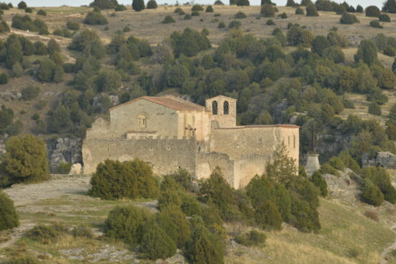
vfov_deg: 5.1
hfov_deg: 7.7
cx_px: 223
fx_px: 2947
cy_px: 142
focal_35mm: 268
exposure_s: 1/320
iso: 100
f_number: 5.6
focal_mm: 200
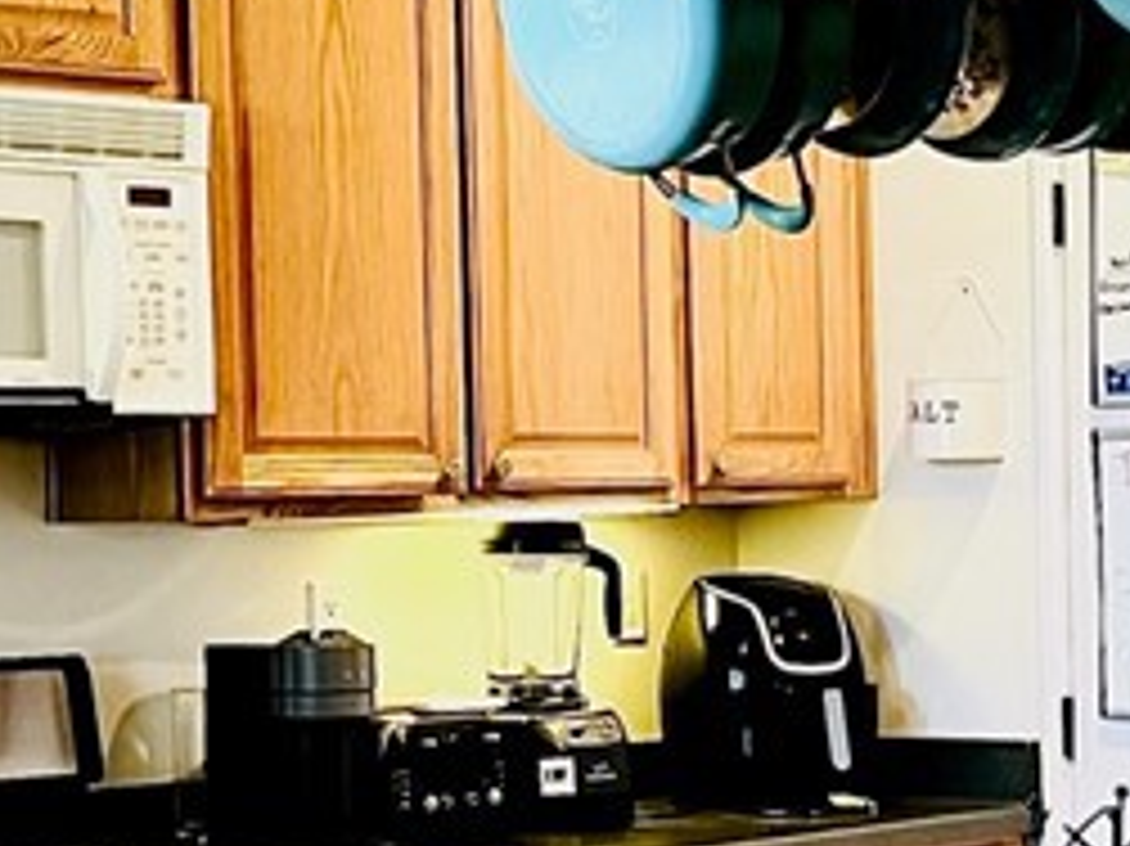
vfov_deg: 13.9
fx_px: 3459
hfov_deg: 18.5
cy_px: 652
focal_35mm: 106
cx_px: 639
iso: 200
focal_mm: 5.7
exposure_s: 1/60
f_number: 1.5
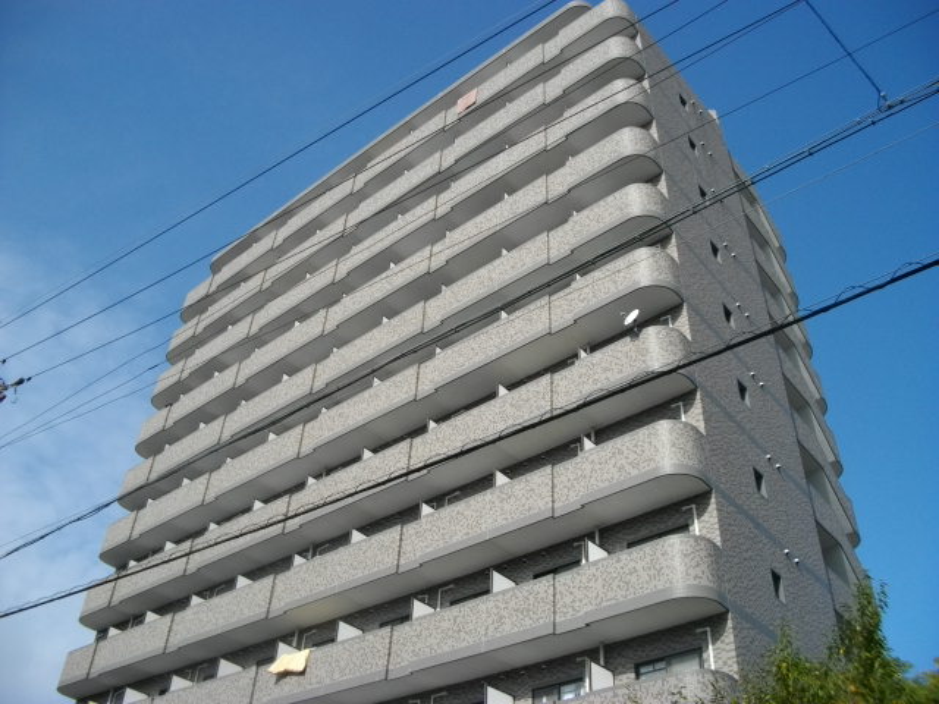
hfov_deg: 58.4
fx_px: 841
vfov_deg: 45.4
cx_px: 470
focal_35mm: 31
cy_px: 352
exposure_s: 1/160
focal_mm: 5.7
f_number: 8.8
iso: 100
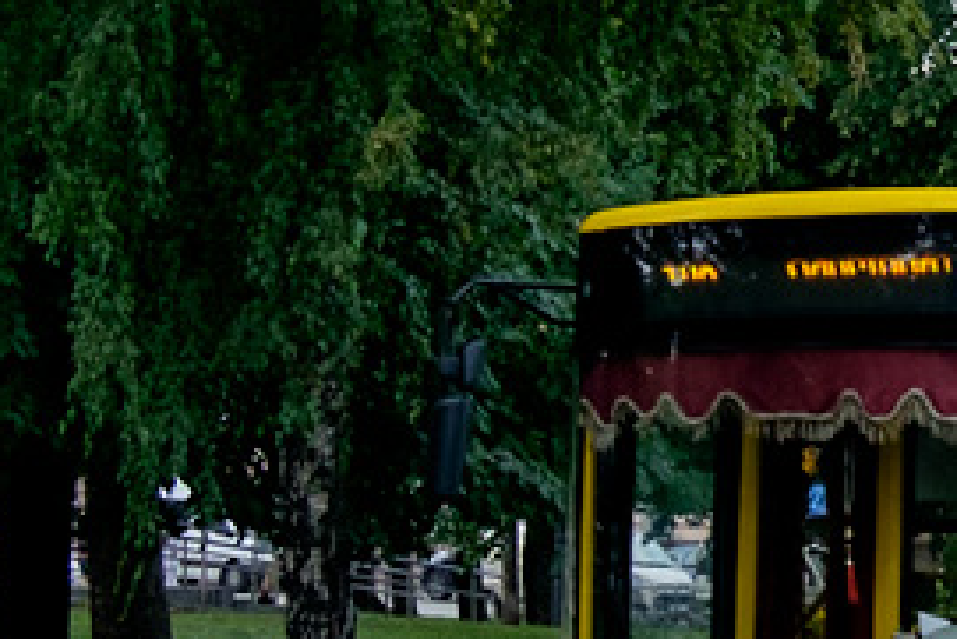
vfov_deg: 8.1
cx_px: 1593
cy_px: 136
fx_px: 4521
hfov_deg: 11.4
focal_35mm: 170
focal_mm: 24.3
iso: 400
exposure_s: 1/420
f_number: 4
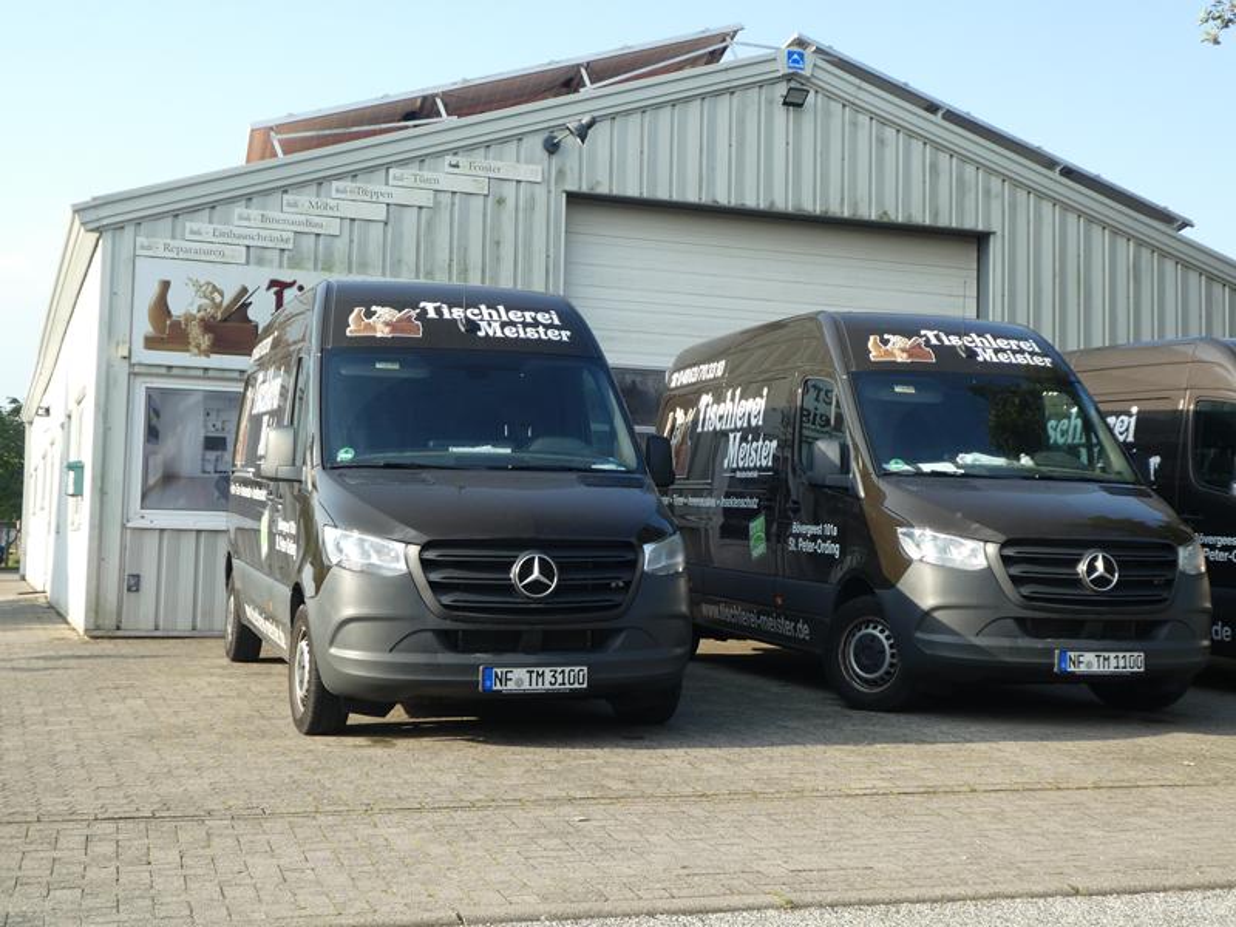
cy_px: 464
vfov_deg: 30.9
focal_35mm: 47
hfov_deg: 40.4
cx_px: 618
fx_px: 1678
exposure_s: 1/200
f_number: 4
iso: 80
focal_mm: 8.4
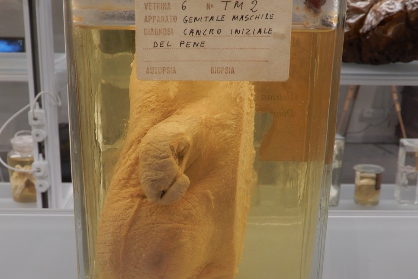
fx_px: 615
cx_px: 209
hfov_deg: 37.5
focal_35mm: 53
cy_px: 191
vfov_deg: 25.4
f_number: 4
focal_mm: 6.8
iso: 125
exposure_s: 1/30
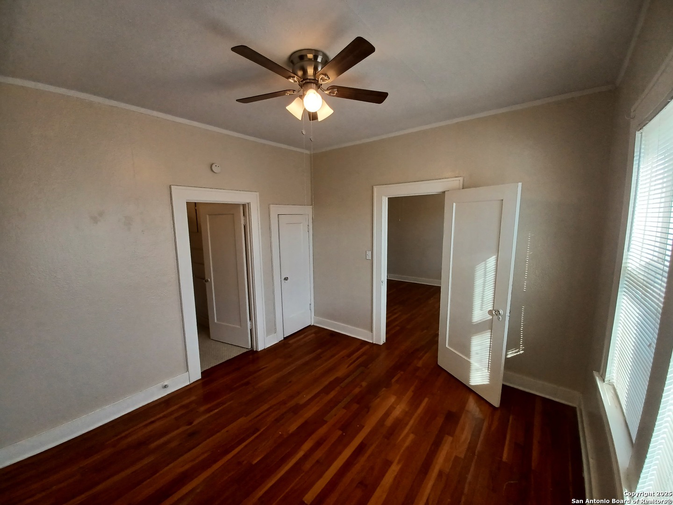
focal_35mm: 13
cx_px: 336
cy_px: 252
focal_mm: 1.42
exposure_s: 1/120
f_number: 2.2
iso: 64
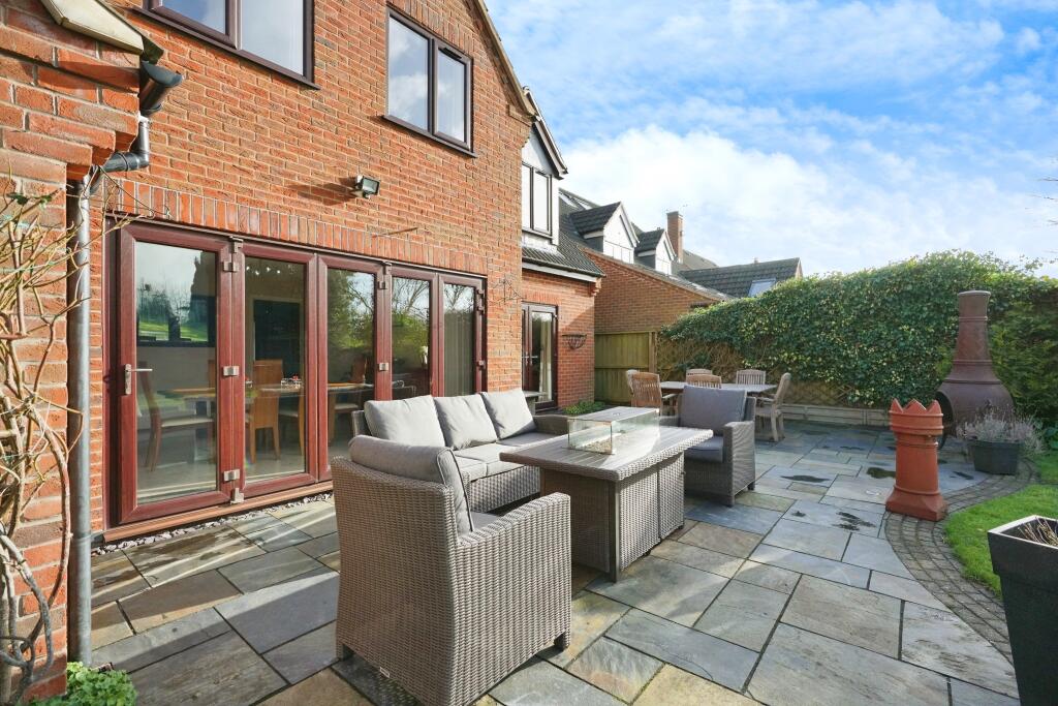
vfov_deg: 73.8
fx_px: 470
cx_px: 529
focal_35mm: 16
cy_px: 353
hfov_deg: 96.7
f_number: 7.1
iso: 2000
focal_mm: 16
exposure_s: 1/2000
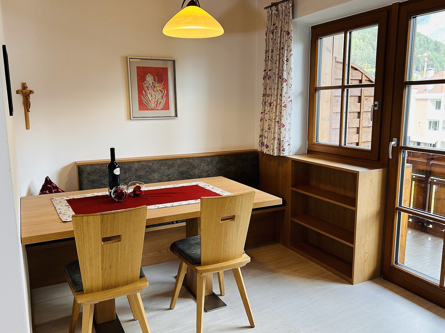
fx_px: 386
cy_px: 167
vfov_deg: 46.8
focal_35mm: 30
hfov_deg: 59.9
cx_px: 237
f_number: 1.5
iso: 80
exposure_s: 1/100
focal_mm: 5.7
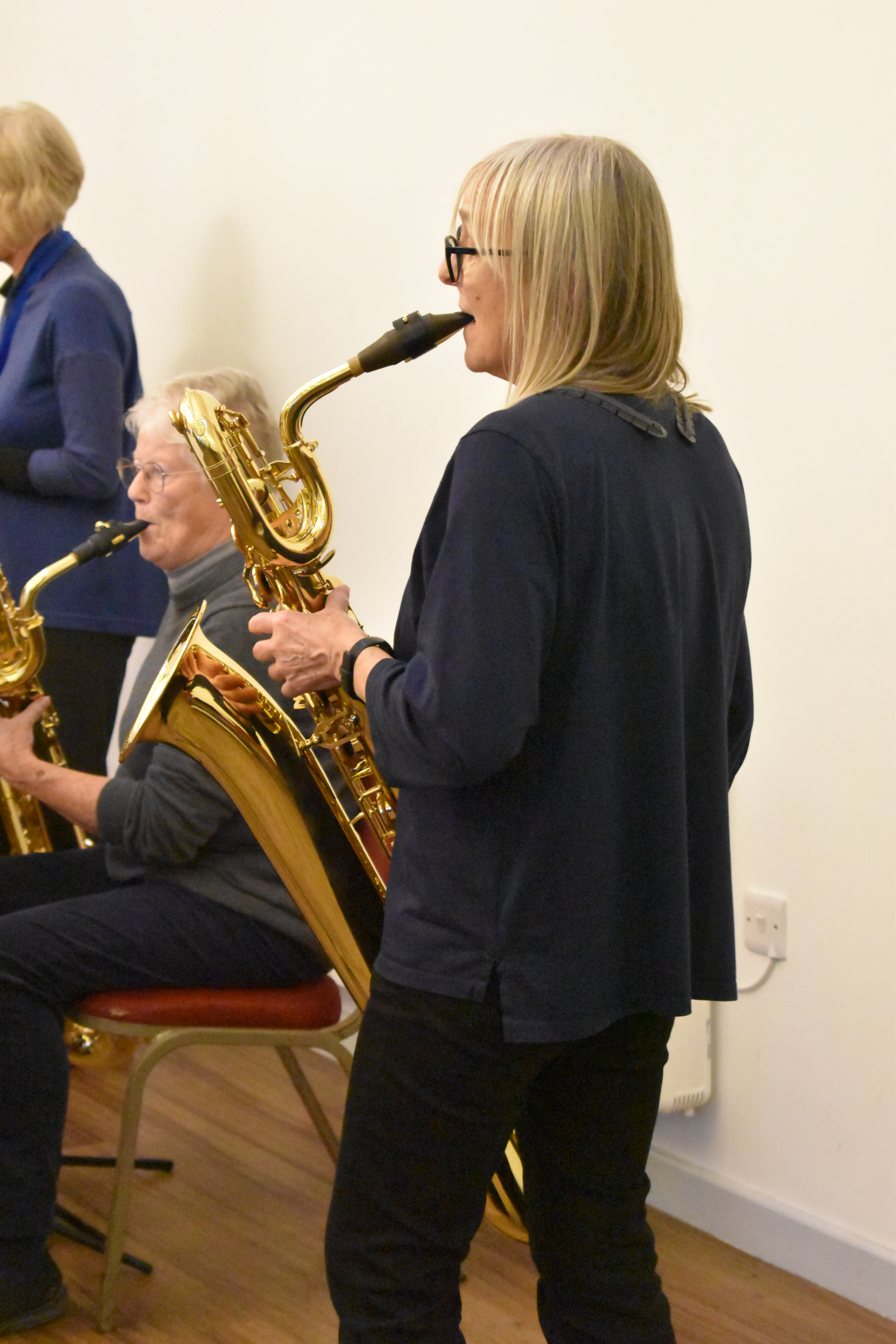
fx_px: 2912
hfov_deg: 17.5
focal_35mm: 78
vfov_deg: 26.0
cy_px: 672
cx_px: 448
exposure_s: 1/80
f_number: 5.6
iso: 12800
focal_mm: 52
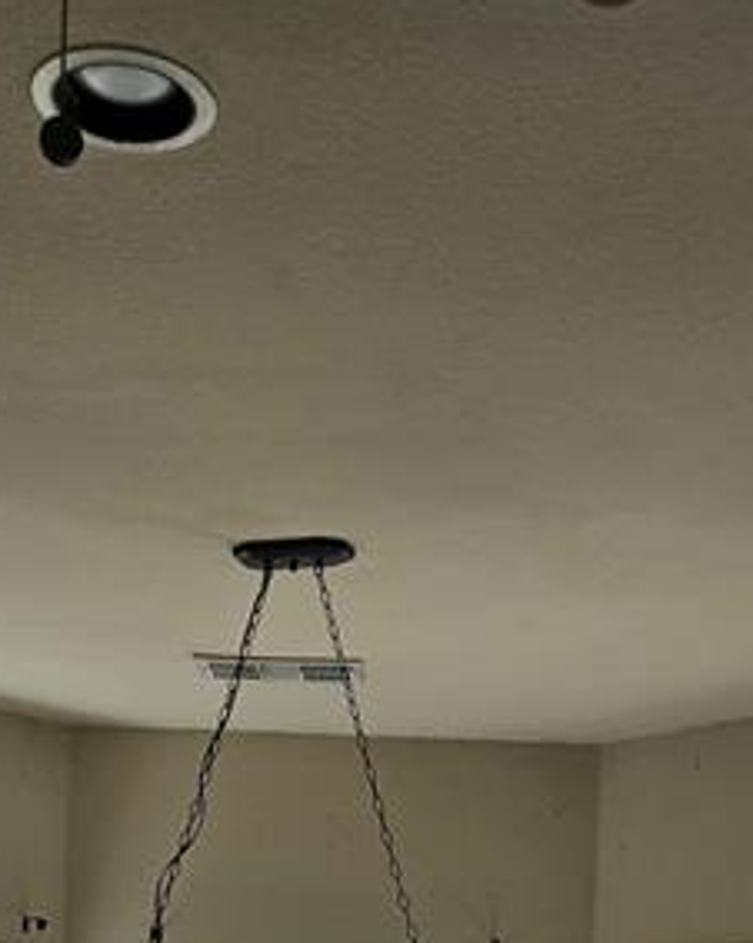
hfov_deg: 25.0
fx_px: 1701
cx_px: 380
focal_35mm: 61
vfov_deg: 26.6
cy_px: 1196
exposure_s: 1/172
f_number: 1.8
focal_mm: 5.4
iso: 25
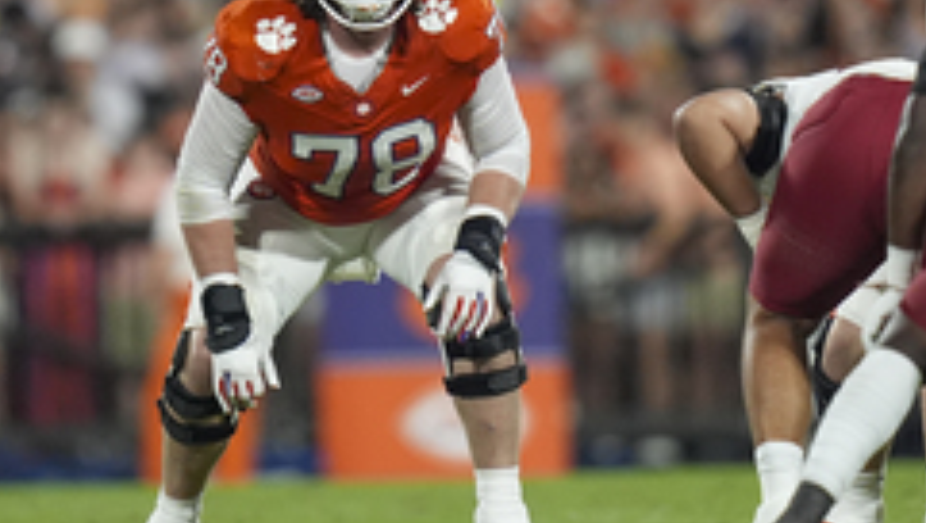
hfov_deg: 2.1
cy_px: 96
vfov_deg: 1.2
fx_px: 25605
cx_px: 327
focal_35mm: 1042
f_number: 2.8
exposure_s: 1/2000
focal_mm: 400
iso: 3200
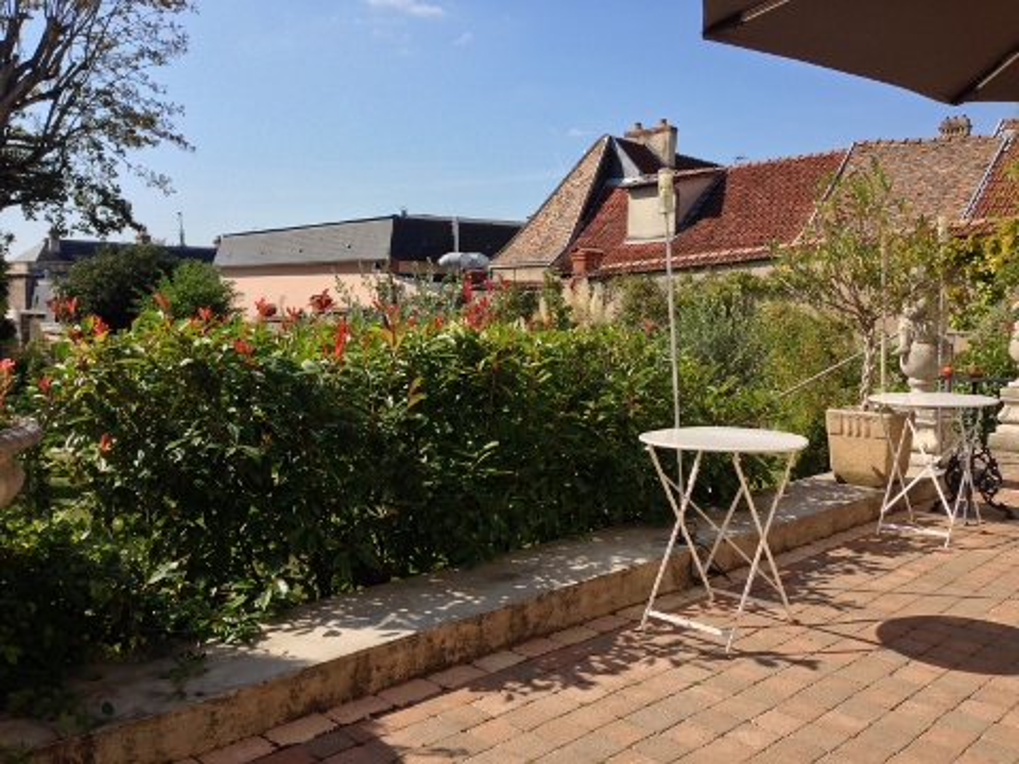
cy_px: 382
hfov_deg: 55.4
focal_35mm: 33
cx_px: 510
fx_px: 971
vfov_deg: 42.9
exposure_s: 1/1261
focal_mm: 4.12
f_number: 2.4
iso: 50
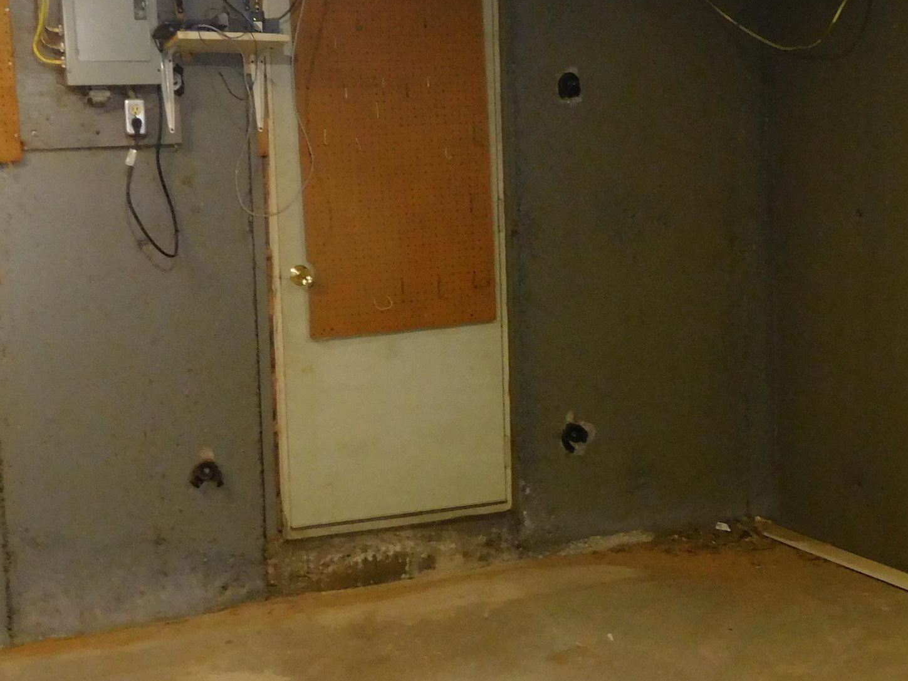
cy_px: 334
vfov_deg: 27.5
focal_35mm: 53
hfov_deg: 36.2
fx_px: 1390
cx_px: 431
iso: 560
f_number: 3.4
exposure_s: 1/30
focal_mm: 4.5
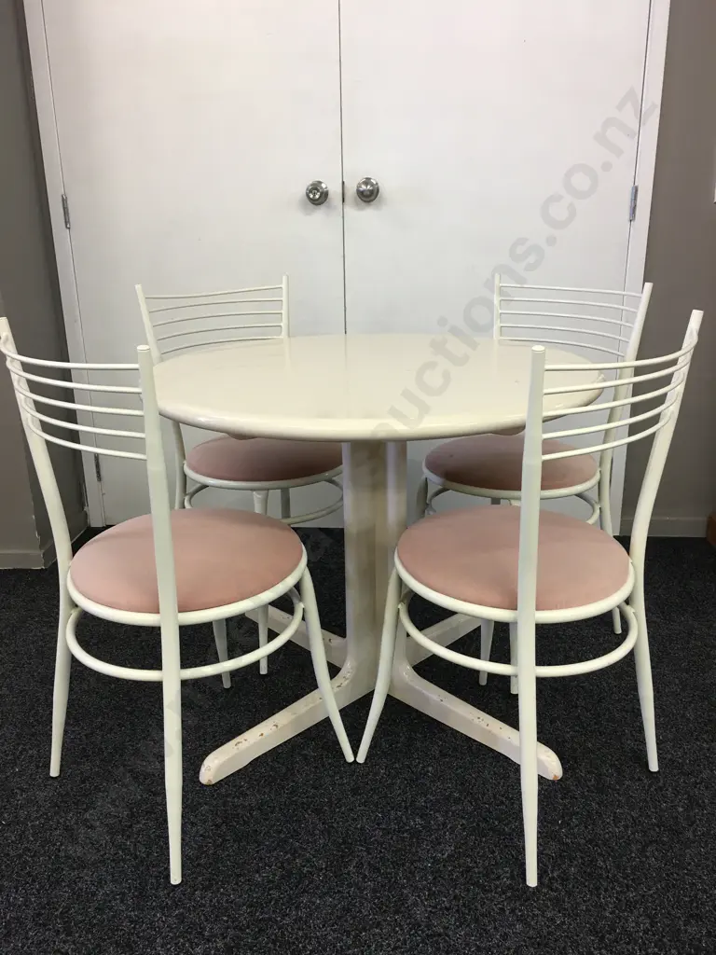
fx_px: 800
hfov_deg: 48.2
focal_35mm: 29
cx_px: 358
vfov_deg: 61.7
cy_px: 478
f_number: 2.2
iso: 64
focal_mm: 4.15
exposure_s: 1/33
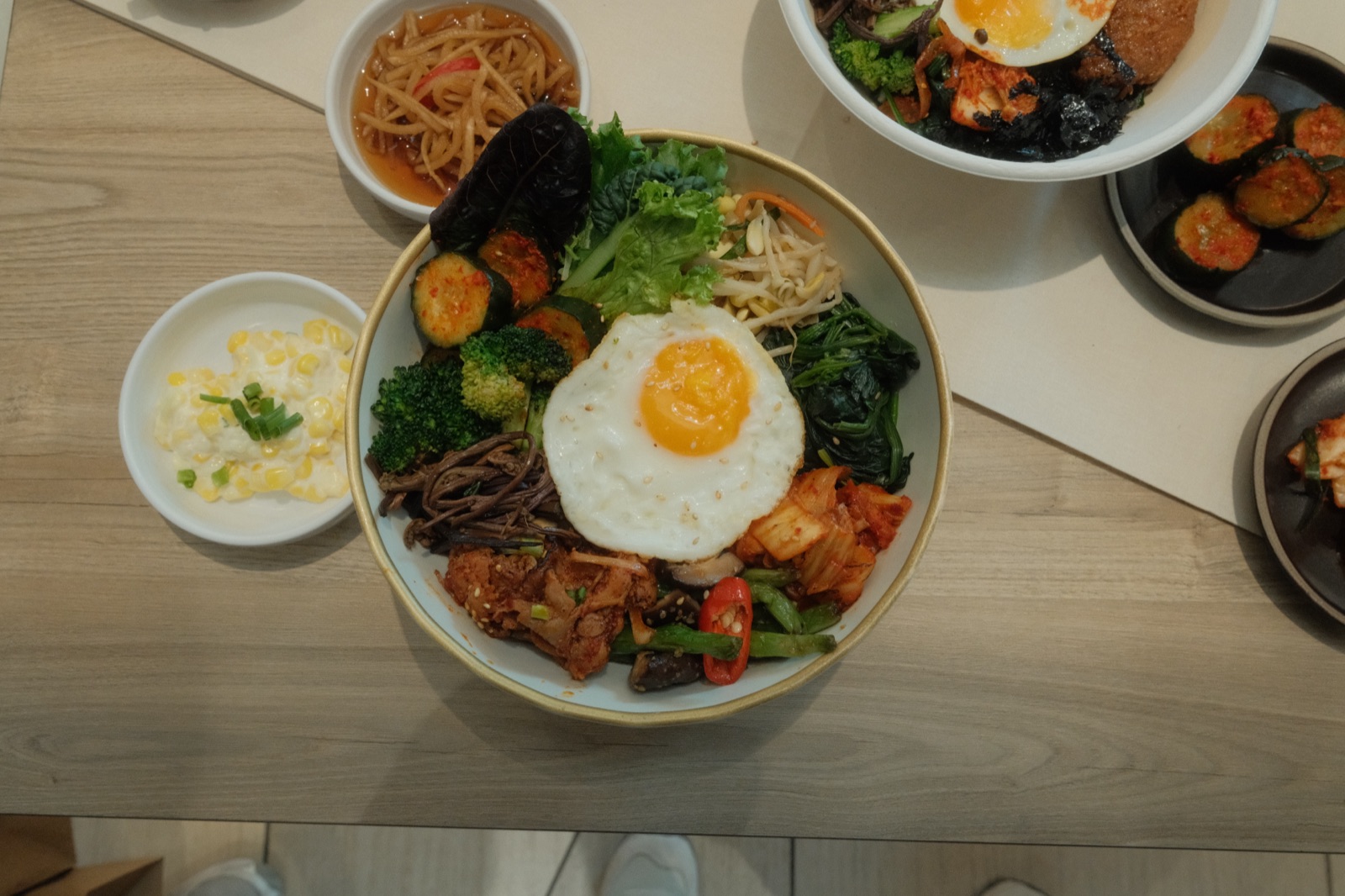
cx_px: 672
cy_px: 448
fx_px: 971
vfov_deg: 49.5
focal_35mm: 26
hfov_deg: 69.4
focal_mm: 17
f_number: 6.4
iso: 3200
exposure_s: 1/125
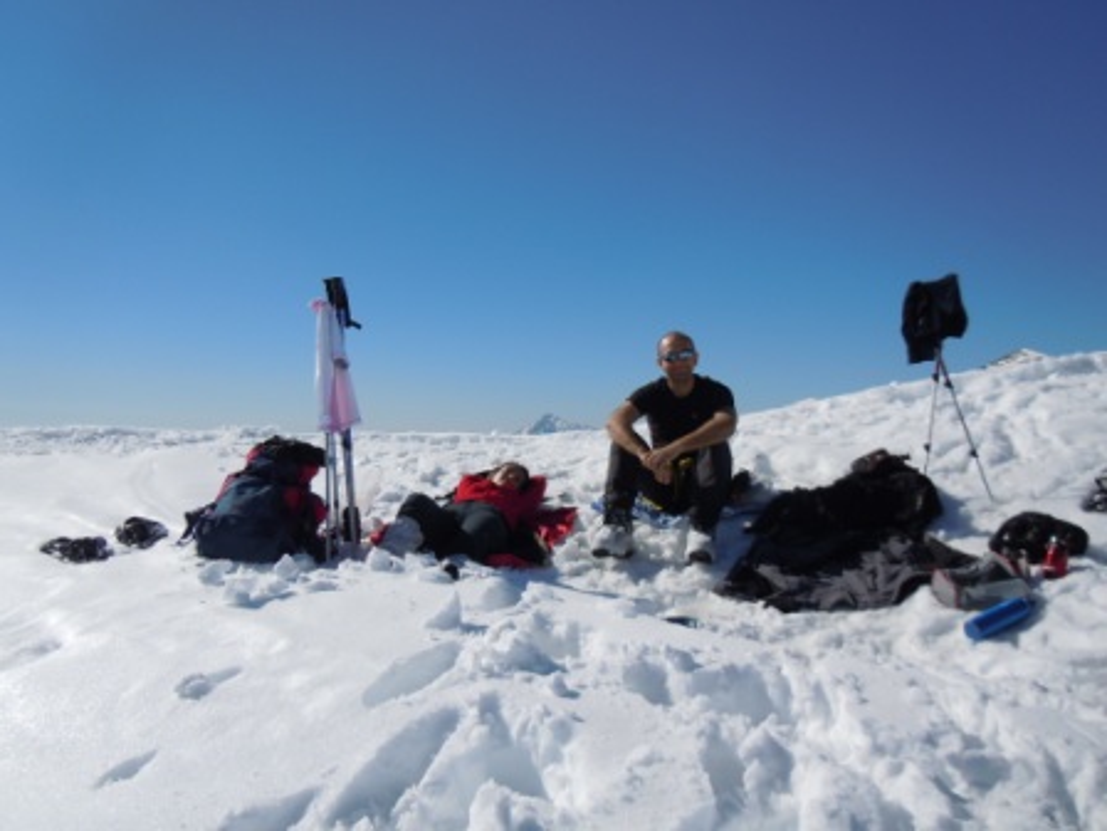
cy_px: 416
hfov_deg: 60.0
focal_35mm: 30
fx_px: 959
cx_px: 554
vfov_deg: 46.8
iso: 100
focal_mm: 5.4
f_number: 7
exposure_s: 1/640
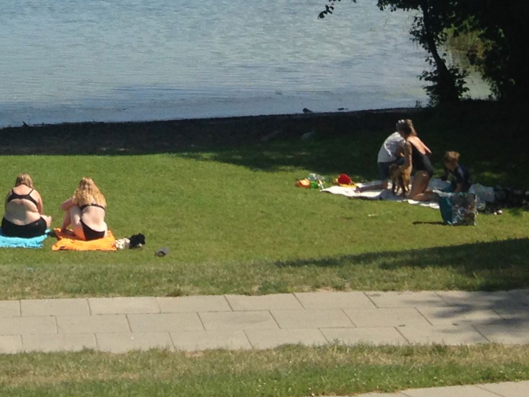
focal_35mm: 114
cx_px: -142
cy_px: -265
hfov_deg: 16.4
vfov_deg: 12.2
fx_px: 1742
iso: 50
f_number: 2.4
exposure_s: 1/1748
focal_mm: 4.12
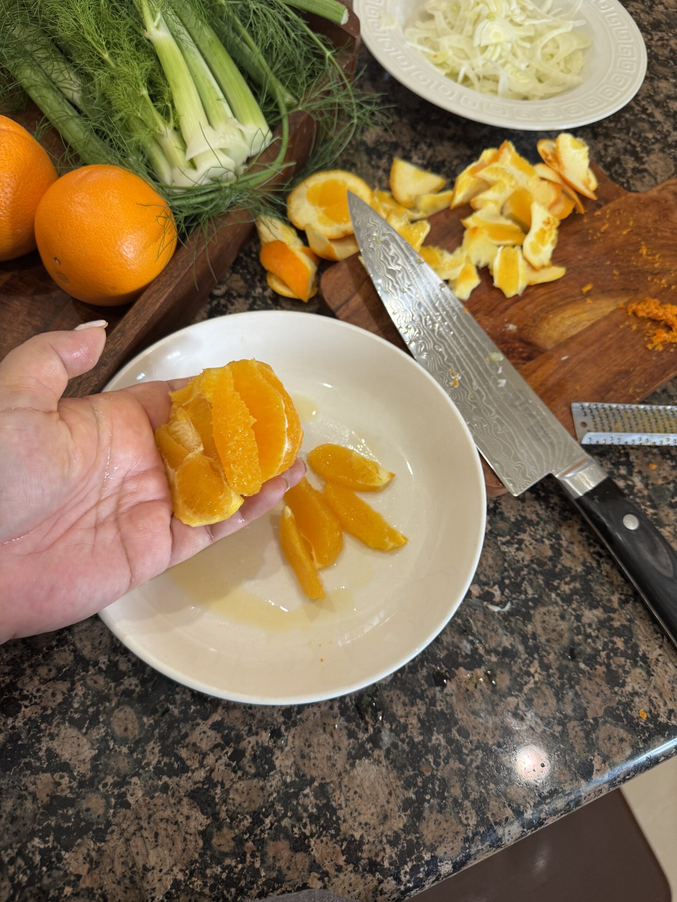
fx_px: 626
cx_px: 338
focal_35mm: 24
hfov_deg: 56.8
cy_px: 451
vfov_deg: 71.6
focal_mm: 6.76
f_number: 1.78
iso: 125
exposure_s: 1/60
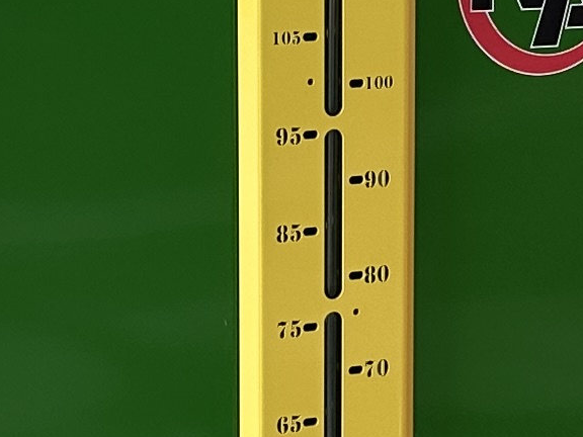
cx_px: 334
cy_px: 197
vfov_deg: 8.8
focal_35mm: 168
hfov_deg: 11.8
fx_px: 2829
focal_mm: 6.86
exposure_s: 1/142
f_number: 1.78
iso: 64
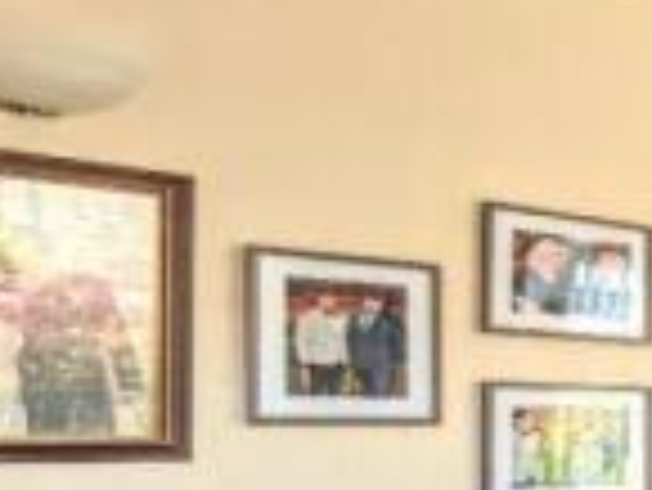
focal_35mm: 48
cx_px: 1273
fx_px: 905
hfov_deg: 20.1
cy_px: 416
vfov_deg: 29.4
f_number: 1.7
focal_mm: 2.02
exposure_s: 1/113
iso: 62
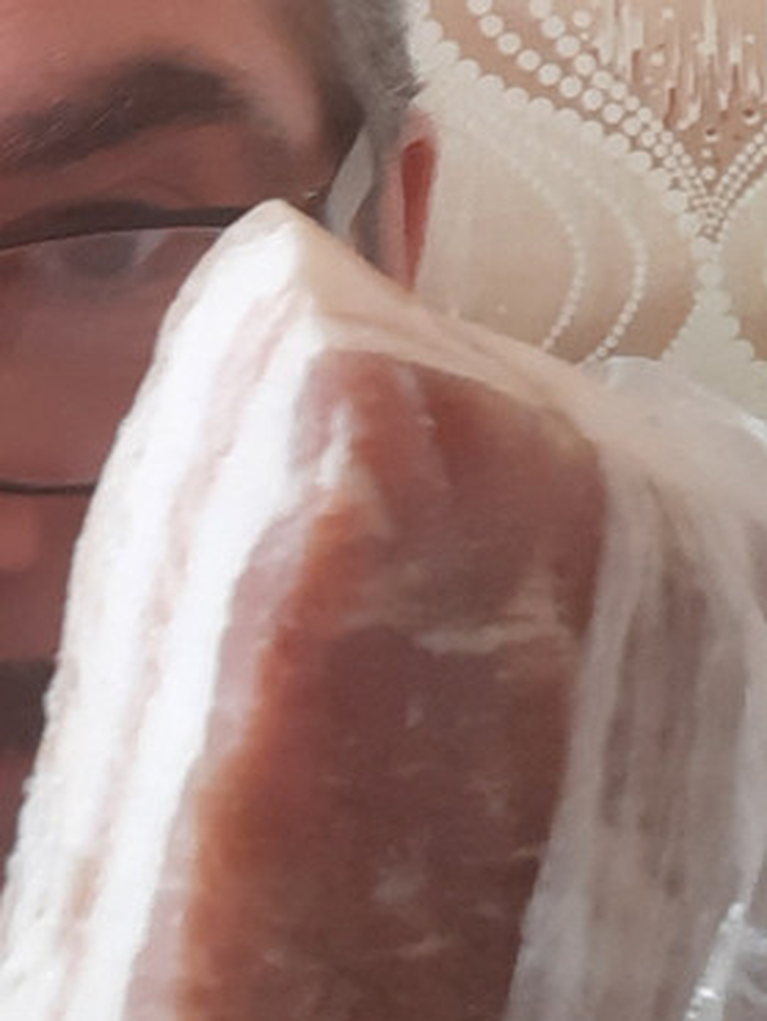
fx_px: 1977
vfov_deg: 28.7
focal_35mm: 67
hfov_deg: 21.2
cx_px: -11
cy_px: 331
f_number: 2
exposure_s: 1/25
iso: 320
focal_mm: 3.75
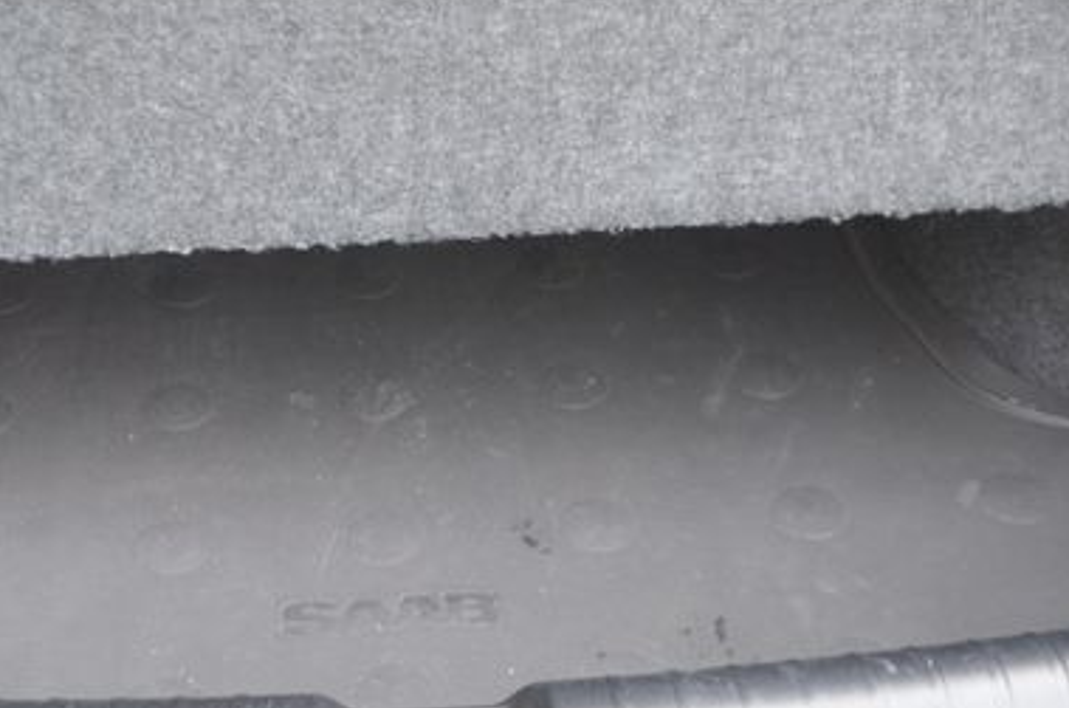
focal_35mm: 71
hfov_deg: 28.4
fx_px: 2104
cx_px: 381
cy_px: 197
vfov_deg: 19.0
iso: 400
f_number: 5
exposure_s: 1/100
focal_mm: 28
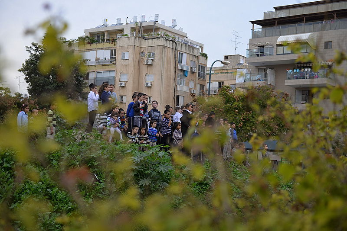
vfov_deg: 23.4
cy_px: 116
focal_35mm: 58
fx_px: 559
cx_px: 174
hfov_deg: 34.5
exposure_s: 1/320
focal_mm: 58
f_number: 3.5
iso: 400
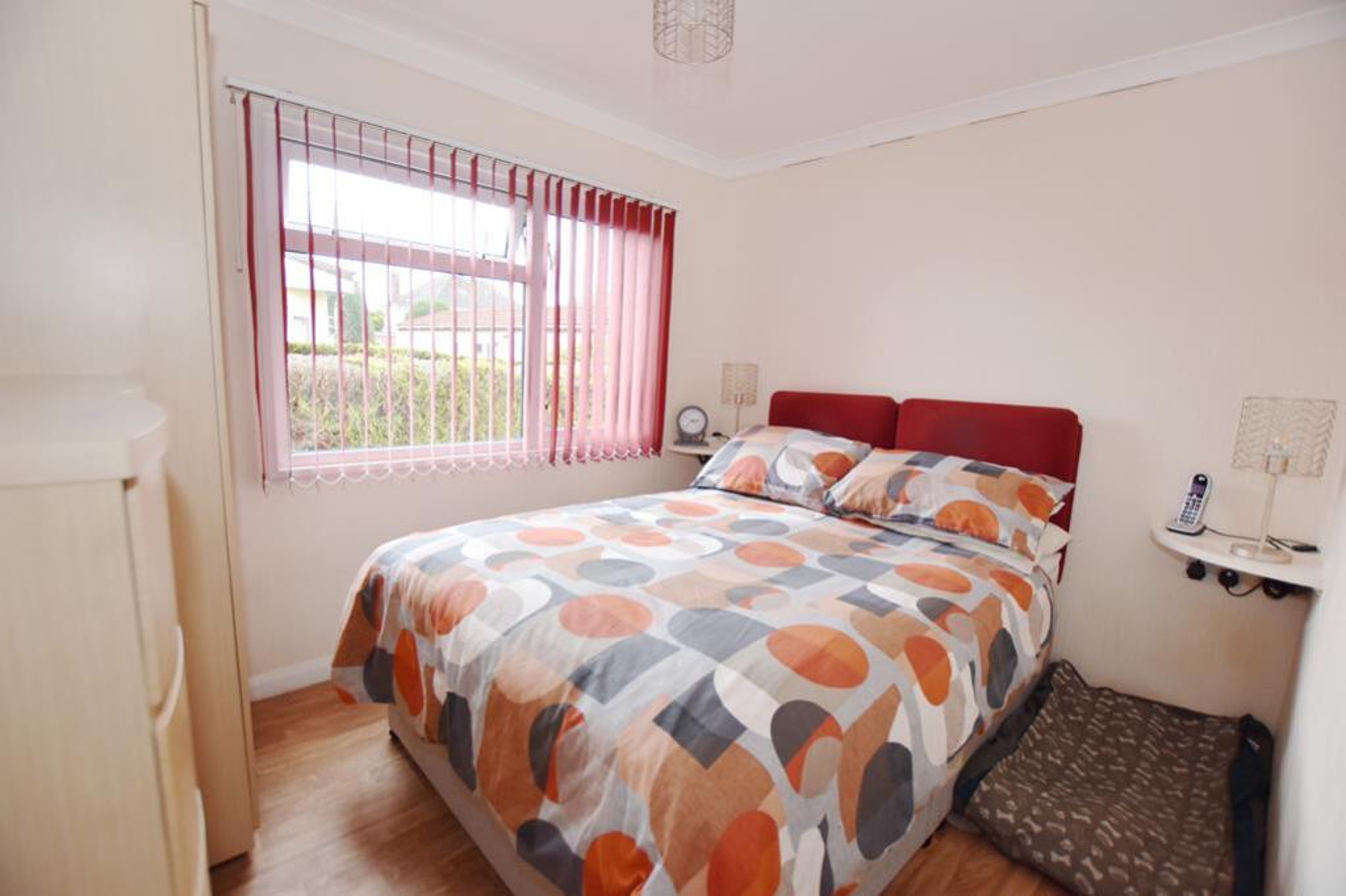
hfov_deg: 100.4
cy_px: 448
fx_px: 561
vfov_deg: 77.3
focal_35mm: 15
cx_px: 673
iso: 500
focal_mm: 10
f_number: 3.5
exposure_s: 1/250
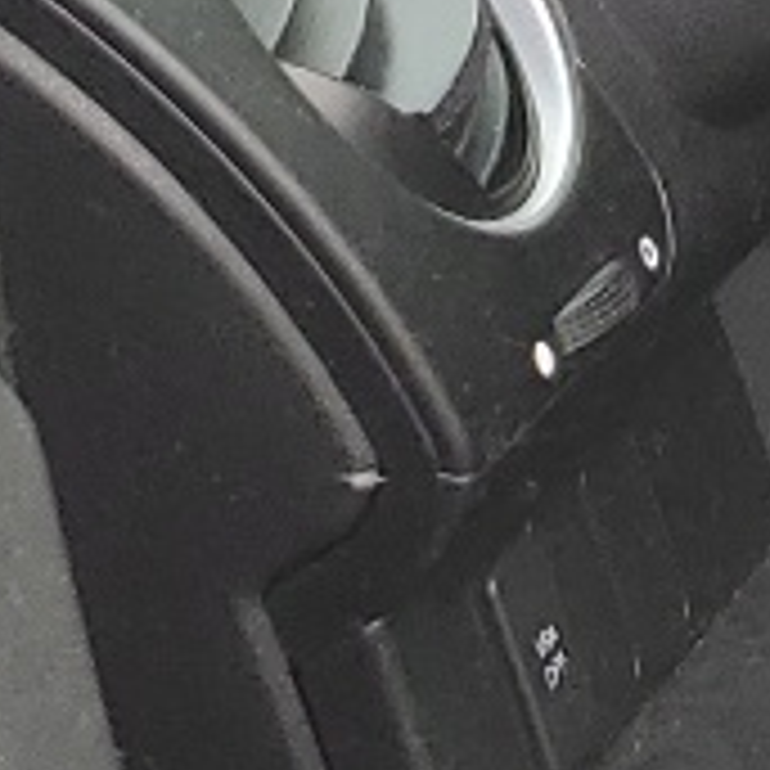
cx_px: 2747
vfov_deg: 8.1
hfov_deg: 6.8
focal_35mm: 215
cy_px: 135
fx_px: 5411
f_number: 1.5
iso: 50
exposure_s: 1/189
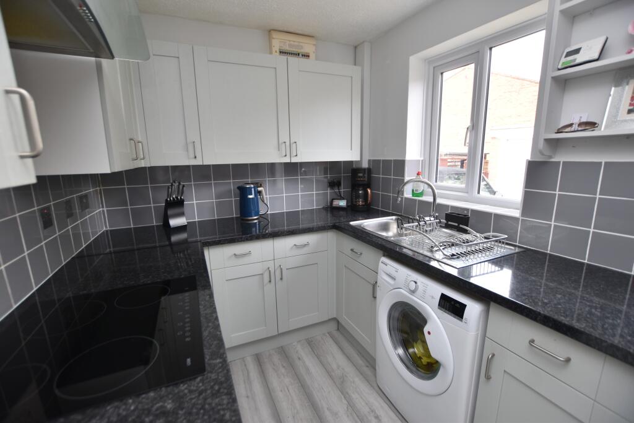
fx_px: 264
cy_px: 212
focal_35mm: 15
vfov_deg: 77.3
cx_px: 317
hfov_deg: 100.4
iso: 100
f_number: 3.5
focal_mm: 10
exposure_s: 1/25
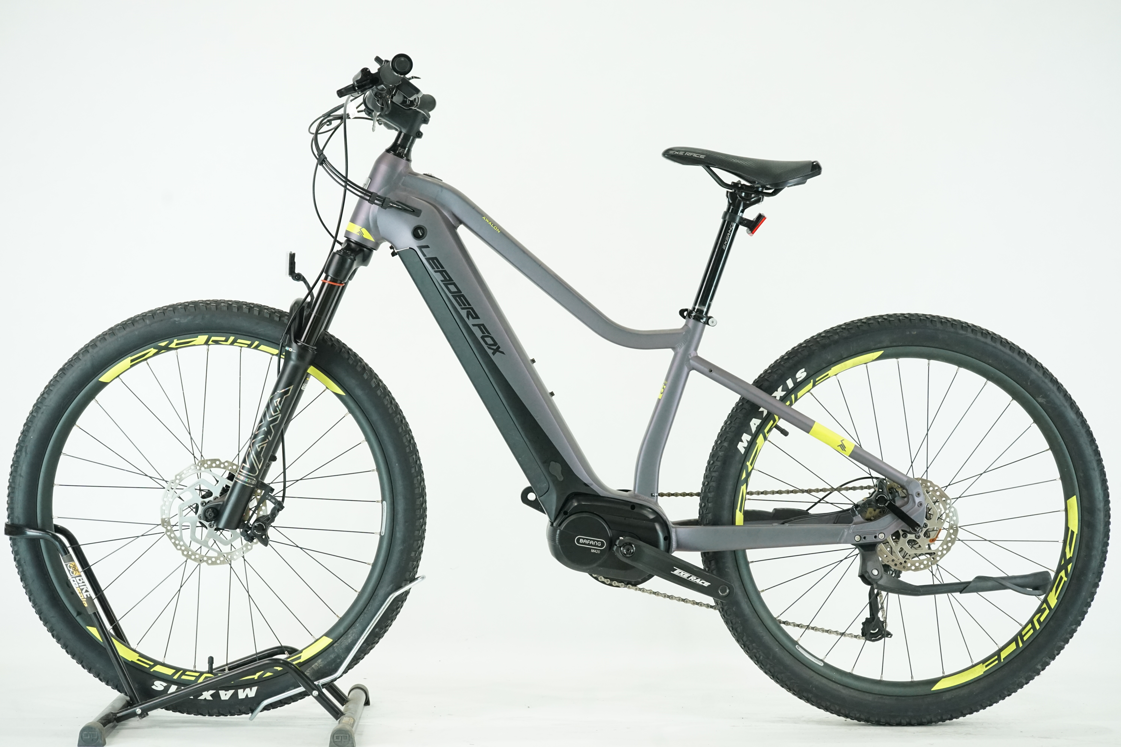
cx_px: 560
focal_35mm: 66
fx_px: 2055
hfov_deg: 30.5
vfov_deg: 20.6
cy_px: 374
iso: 3200
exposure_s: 1/200
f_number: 7.1
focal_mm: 66
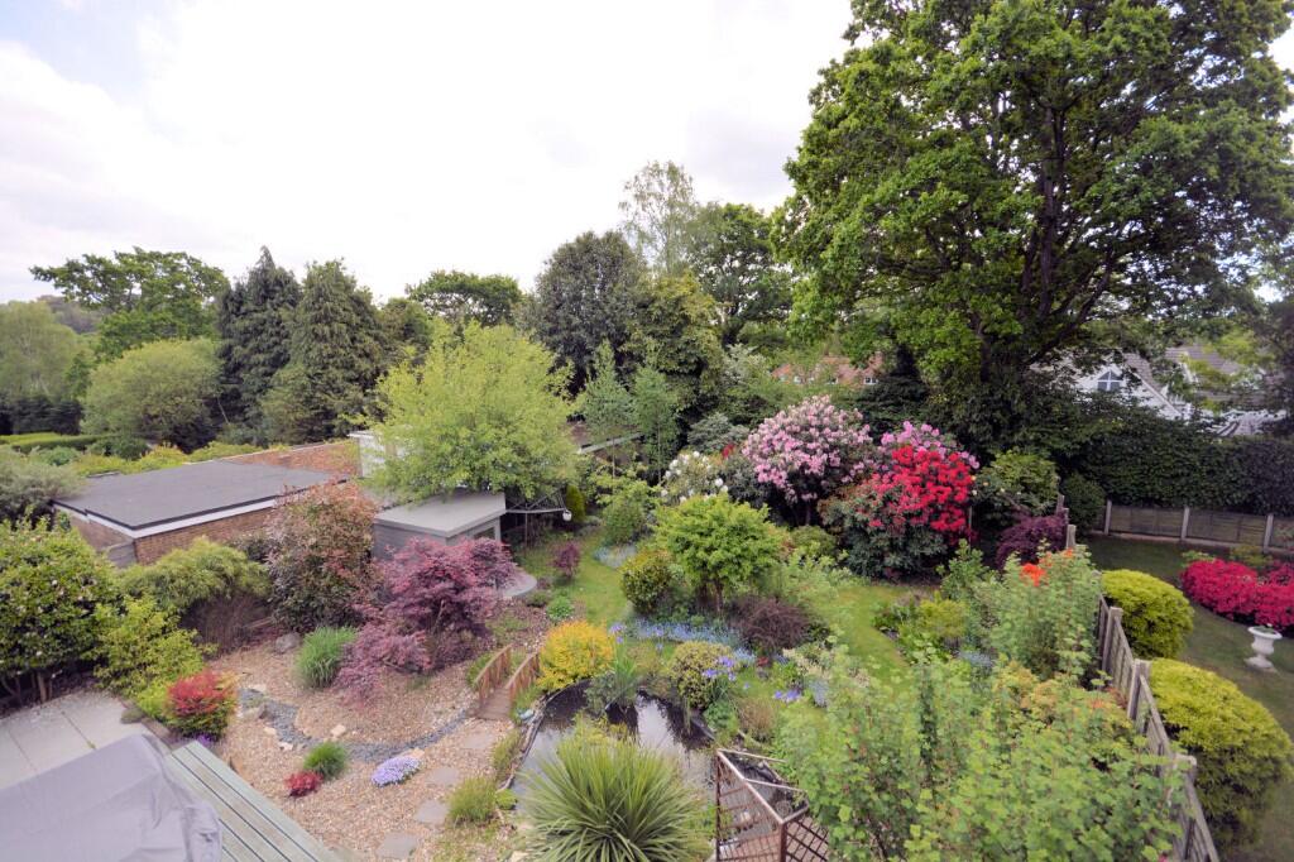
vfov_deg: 77.3
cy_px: 431
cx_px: 647
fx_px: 539
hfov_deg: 100.4
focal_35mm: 15
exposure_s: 1/200
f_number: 6.3
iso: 100
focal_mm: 10
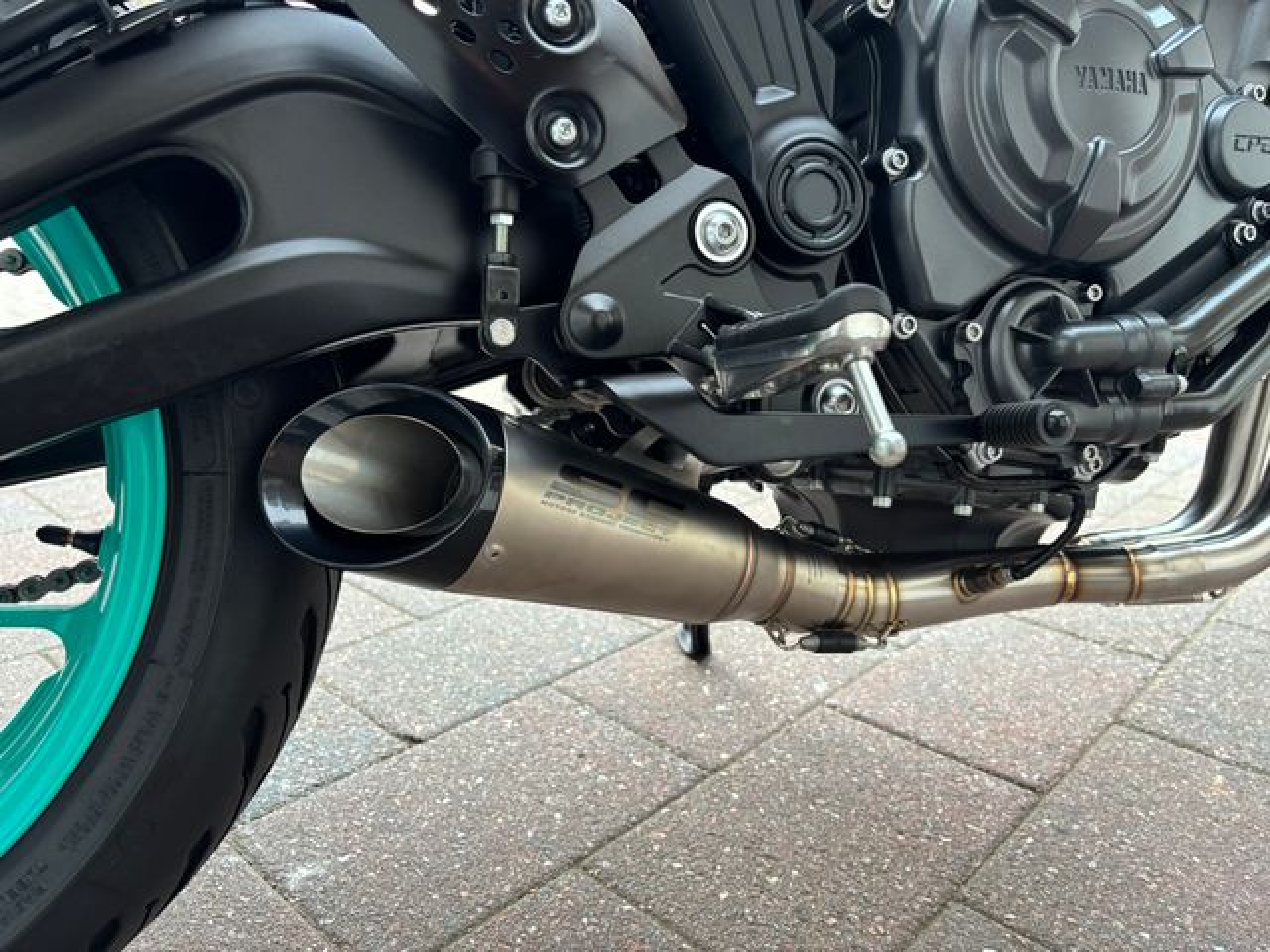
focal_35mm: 26
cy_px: 476
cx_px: 635
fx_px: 954
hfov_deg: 67.3
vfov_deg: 53.1
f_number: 1.6
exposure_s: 1/60
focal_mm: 5.96
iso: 200
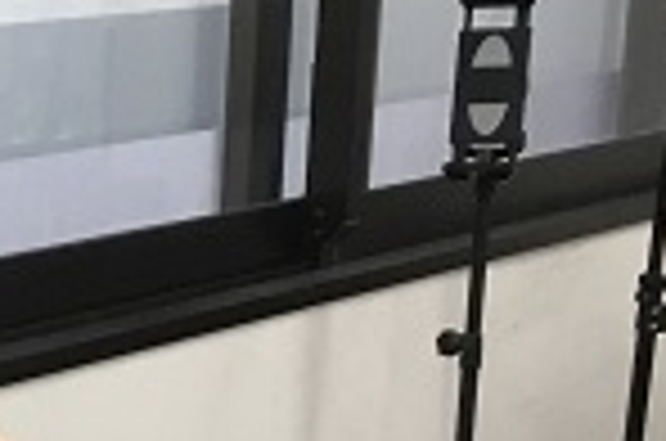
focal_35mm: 131
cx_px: -292
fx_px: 2418
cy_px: 752
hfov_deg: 14.7
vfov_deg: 9.9
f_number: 2.4
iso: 50
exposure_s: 1/30
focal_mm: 3.3
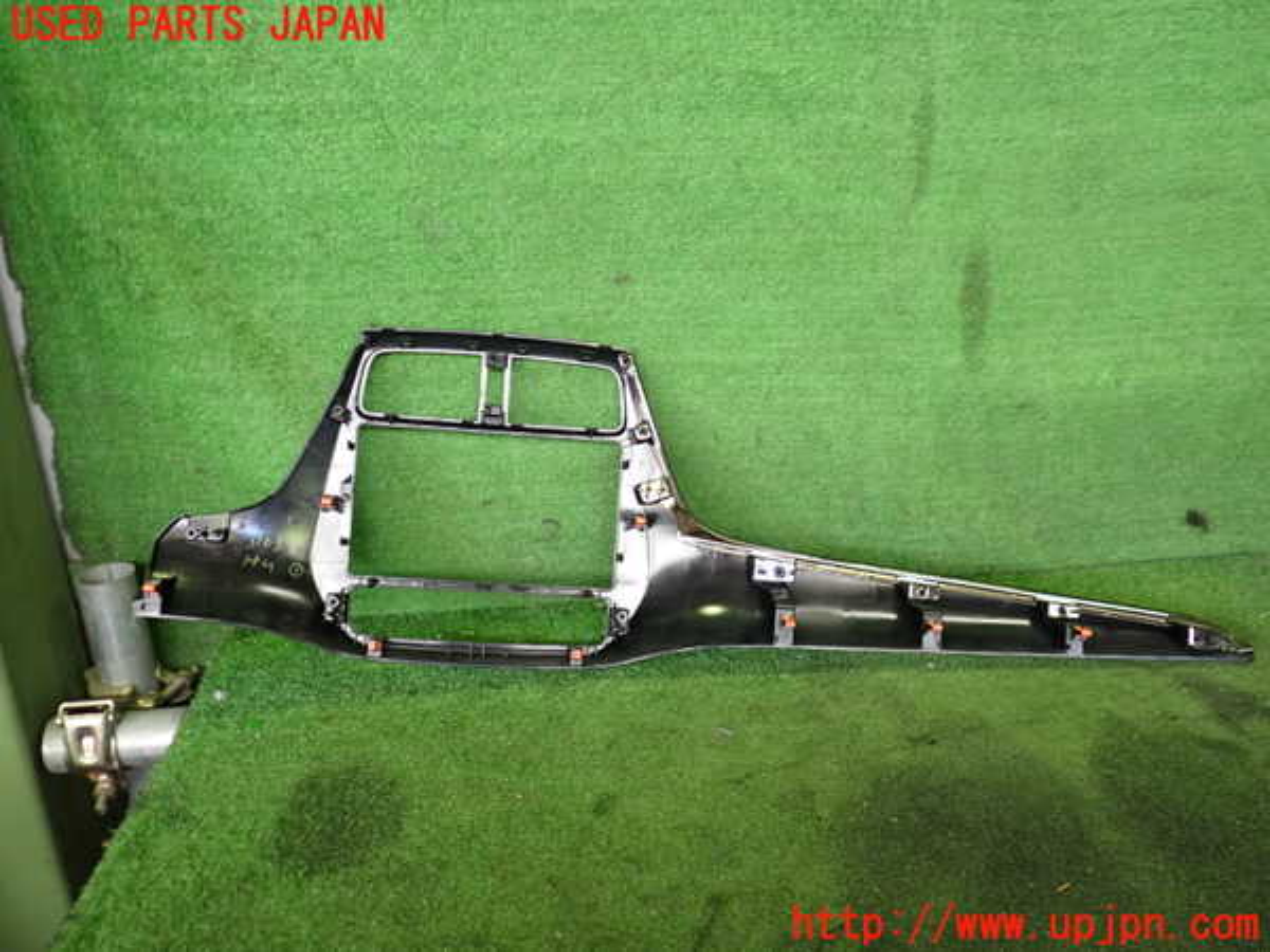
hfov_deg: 60.0
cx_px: 635
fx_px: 1101
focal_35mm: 30
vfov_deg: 46.8
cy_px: 476
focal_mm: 5.4
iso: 200
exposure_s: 1/30
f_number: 2.3
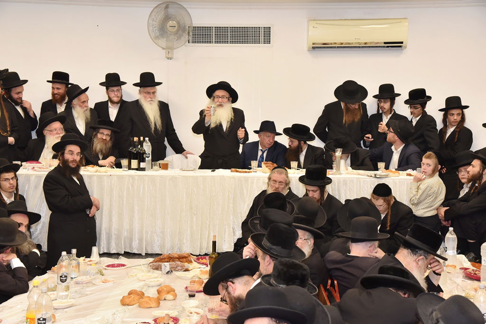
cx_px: 243
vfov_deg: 23.4
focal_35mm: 58
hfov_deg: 34.5
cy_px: 162
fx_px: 783
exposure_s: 1/160
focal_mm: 58
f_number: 5.6
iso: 1600
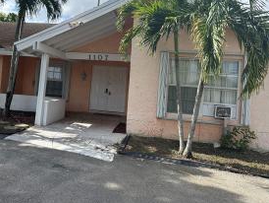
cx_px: 101
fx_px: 272
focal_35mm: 35
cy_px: 79
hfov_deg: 52.0
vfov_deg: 40.5
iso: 80
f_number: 1.78
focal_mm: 6.86
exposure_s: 1/2967
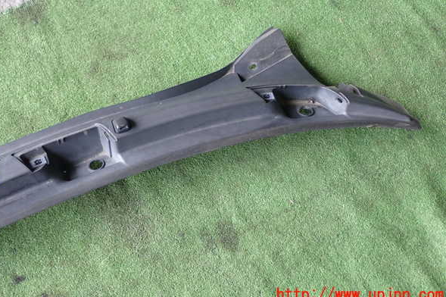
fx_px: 656
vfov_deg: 25.5
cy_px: 134
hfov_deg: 37.5
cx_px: 220
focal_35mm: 53
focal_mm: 9.01
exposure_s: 1/80
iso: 200
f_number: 3.2
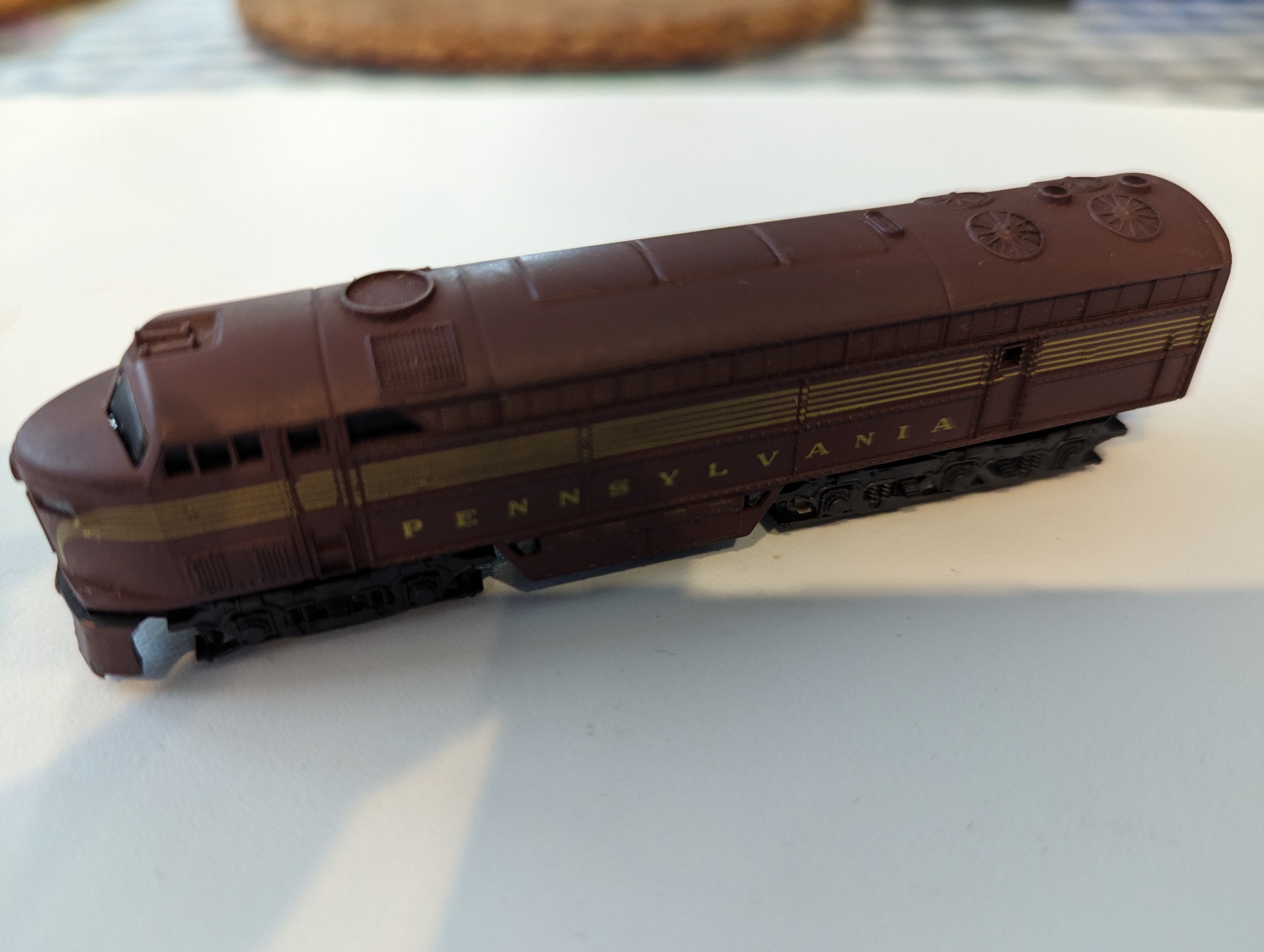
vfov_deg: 56.9
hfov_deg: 71.5
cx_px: 632
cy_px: 476
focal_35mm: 24
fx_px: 878
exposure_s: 1/30
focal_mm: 6.81
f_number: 1.85
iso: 340
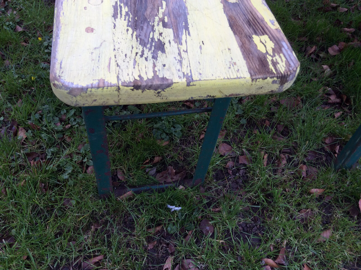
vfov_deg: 44.1
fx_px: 333
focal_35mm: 32
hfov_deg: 56.9
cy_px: 135
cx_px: 180
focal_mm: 3.3
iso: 32
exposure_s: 1/132
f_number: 2.4
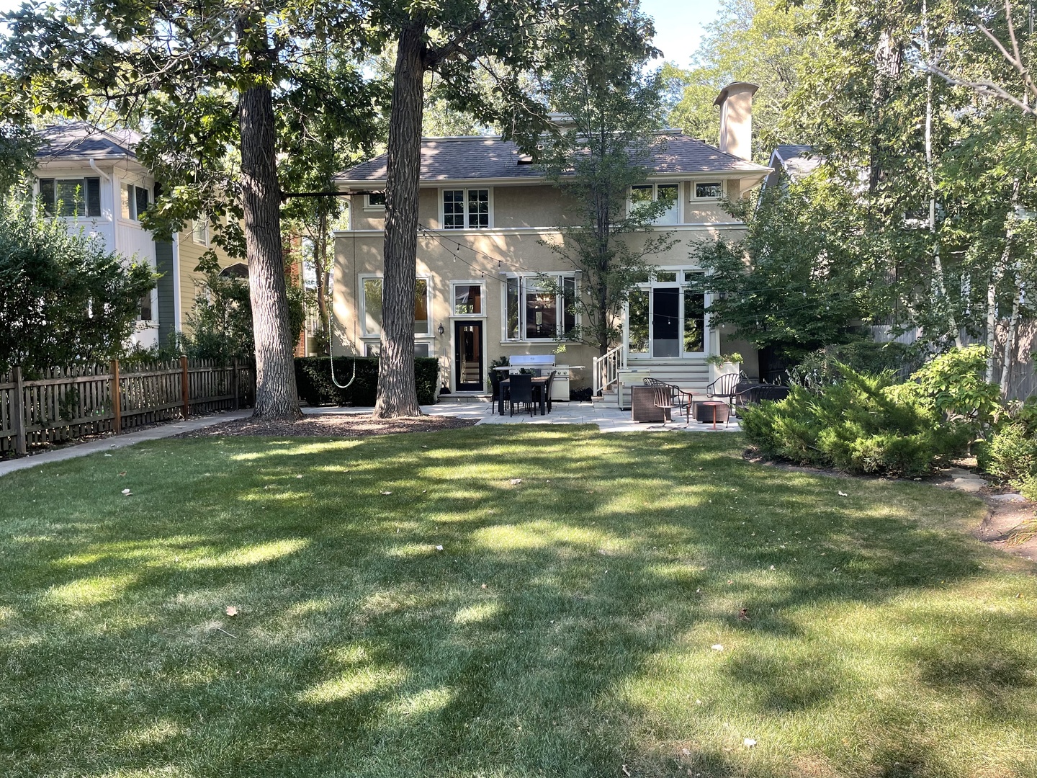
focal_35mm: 26
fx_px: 779
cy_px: 389
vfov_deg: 53.1
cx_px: 518
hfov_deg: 67.3
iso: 32
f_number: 1.6
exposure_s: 1/121
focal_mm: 4.2
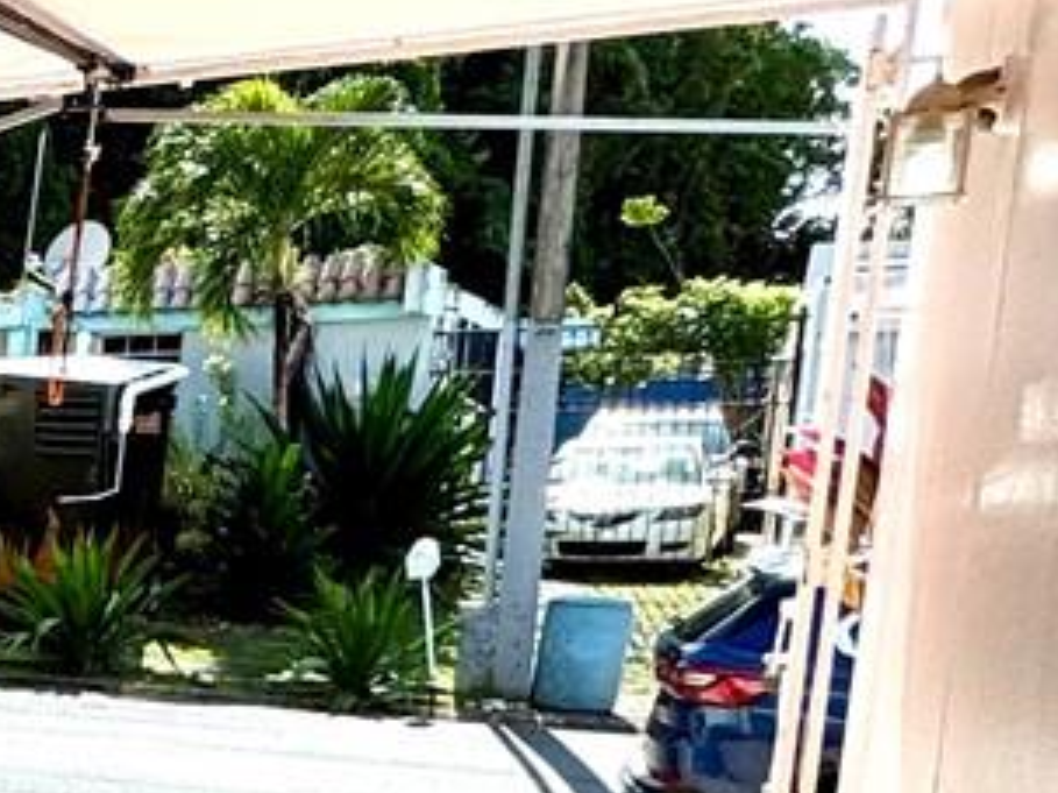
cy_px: 891
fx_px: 2261
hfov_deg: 18.9
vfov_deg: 19.0
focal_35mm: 74
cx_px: -943
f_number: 2.2
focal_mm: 2.22
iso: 50
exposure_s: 1/1600
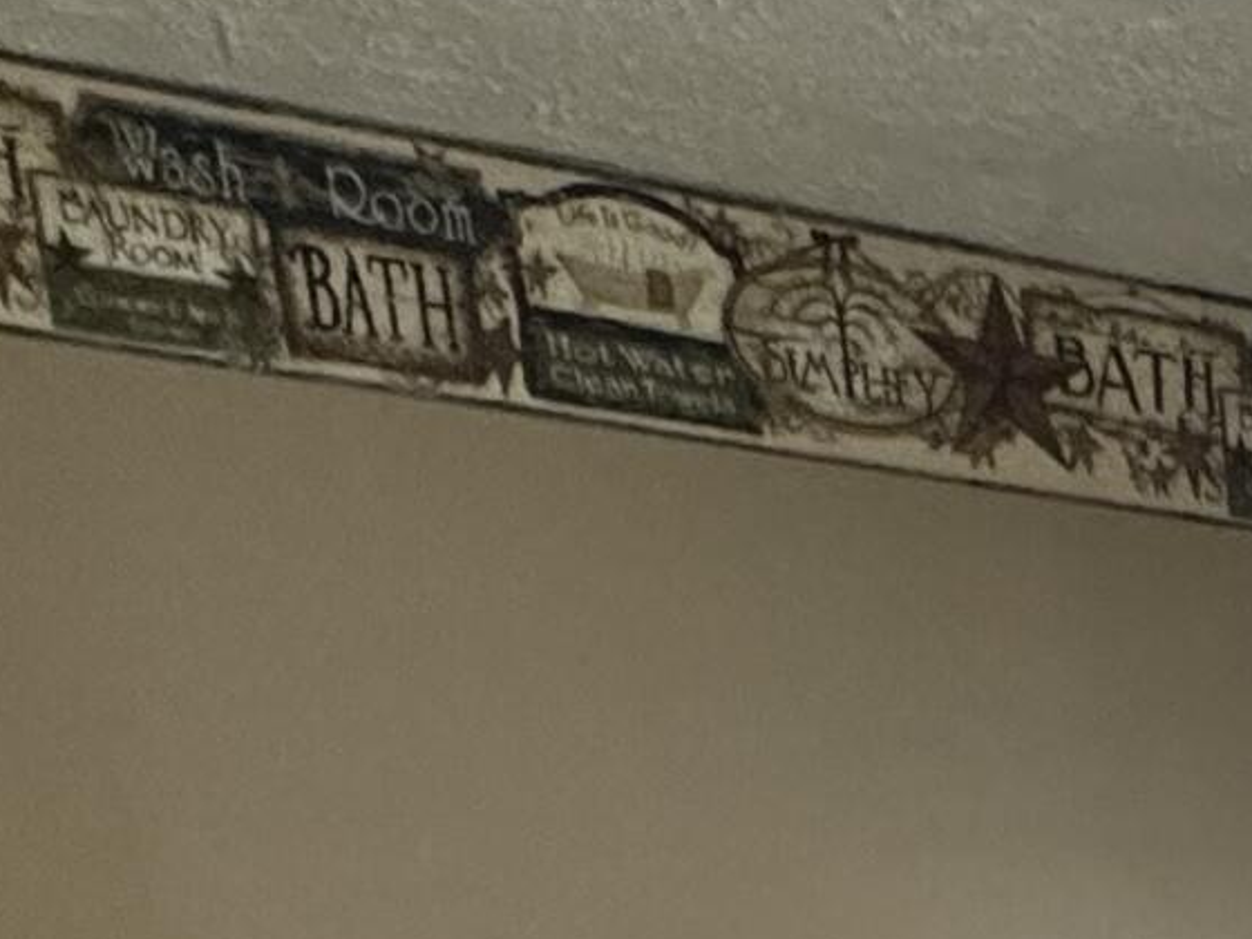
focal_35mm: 75
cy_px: 2090
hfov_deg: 19.4
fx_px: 2713
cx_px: 2265
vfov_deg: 14.6
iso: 320
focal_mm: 2.22
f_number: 2.2
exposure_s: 1/120
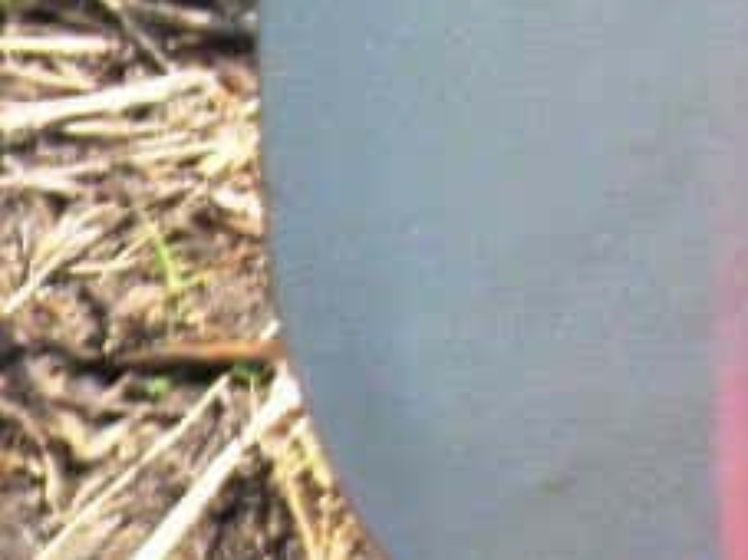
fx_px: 13628
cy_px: -135
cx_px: 1578
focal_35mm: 631
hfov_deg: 3.1
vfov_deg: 2.4
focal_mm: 23.3
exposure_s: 1/164
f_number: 4.8
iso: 64
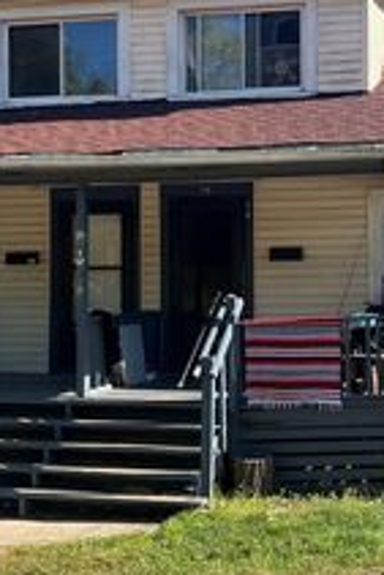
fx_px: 1022
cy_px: 271
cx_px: 259
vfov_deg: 31.4
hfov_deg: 21.2
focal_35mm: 64
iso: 50
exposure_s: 1/1412
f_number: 1.5
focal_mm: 5.7
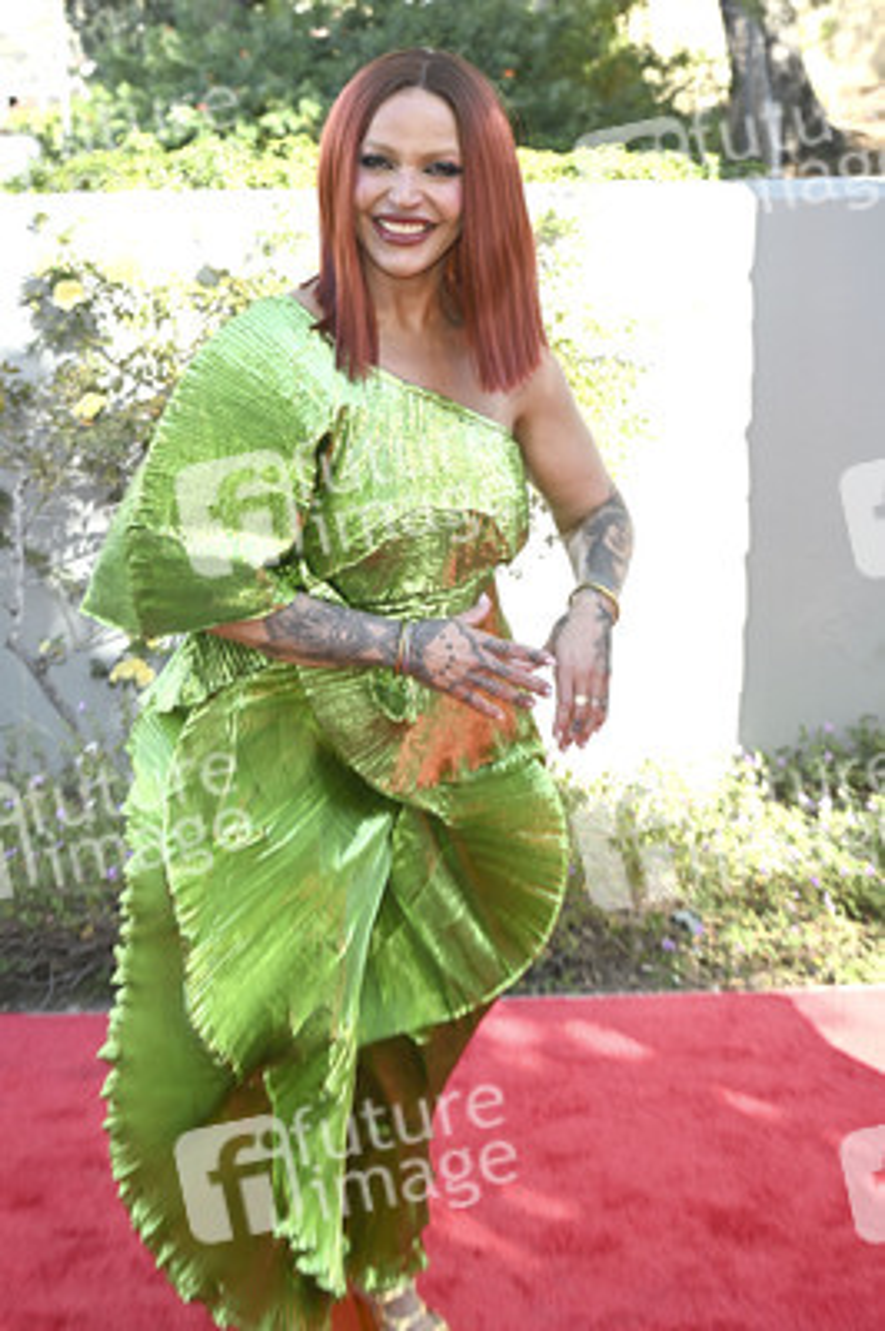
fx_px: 1551
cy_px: 666
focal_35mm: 42
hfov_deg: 31.8
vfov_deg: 46.4
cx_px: 442
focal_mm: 42
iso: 640
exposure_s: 1/320
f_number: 5.6
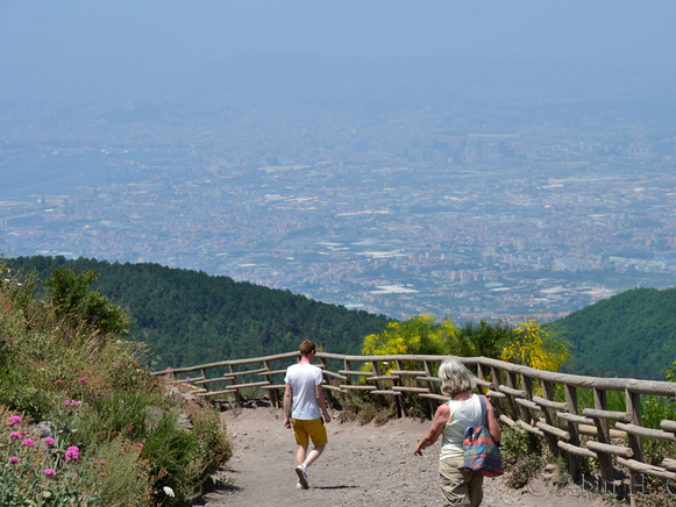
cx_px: 392
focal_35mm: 97
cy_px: 244
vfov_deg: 15.2
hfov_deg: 20.2
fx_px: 1895
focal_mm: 56
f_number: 6.3
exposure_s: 1/640
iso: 100
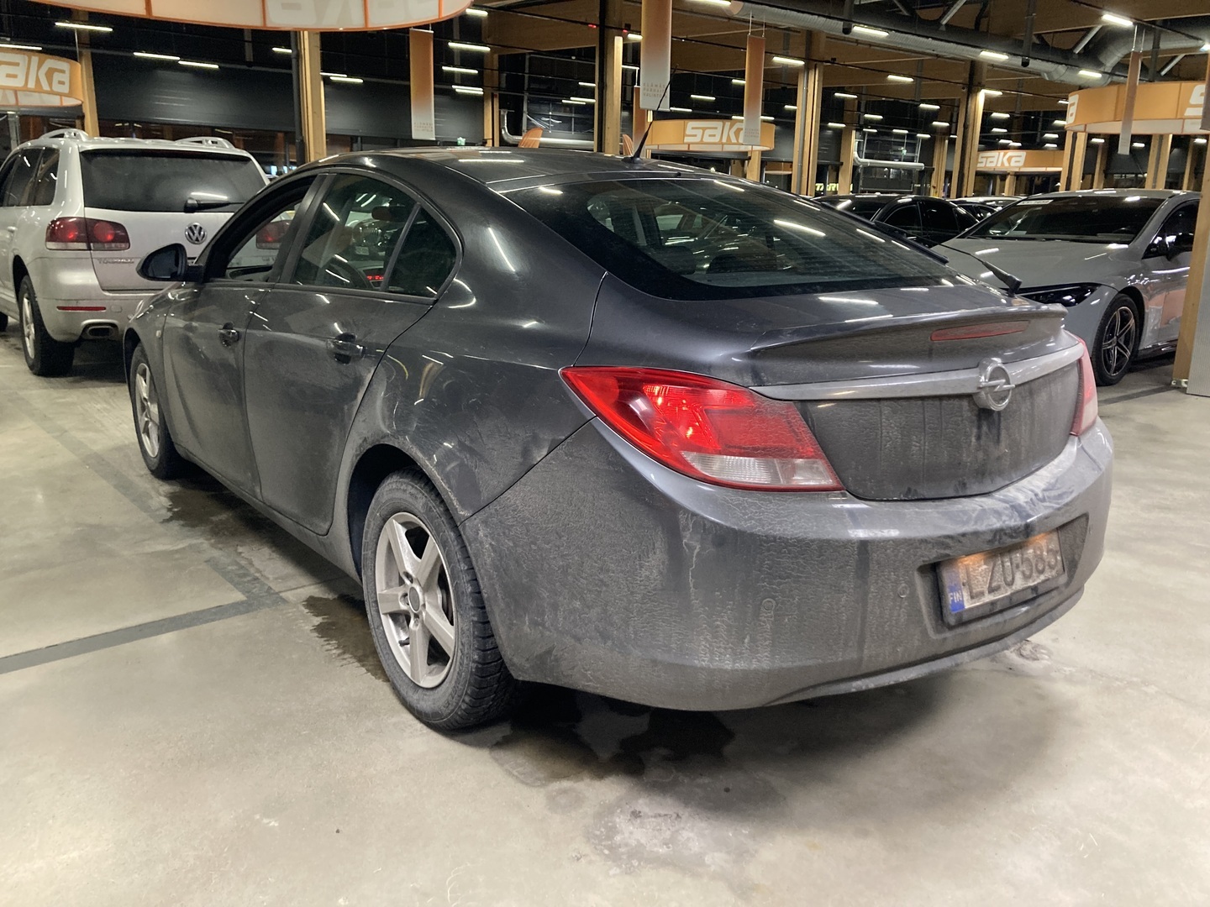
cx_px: 605
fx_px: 979
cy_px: 454
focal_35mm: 28
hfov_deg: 63.4
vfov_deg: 49.7
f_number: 1.8
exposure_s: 1/50
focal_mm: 3.99
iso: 320
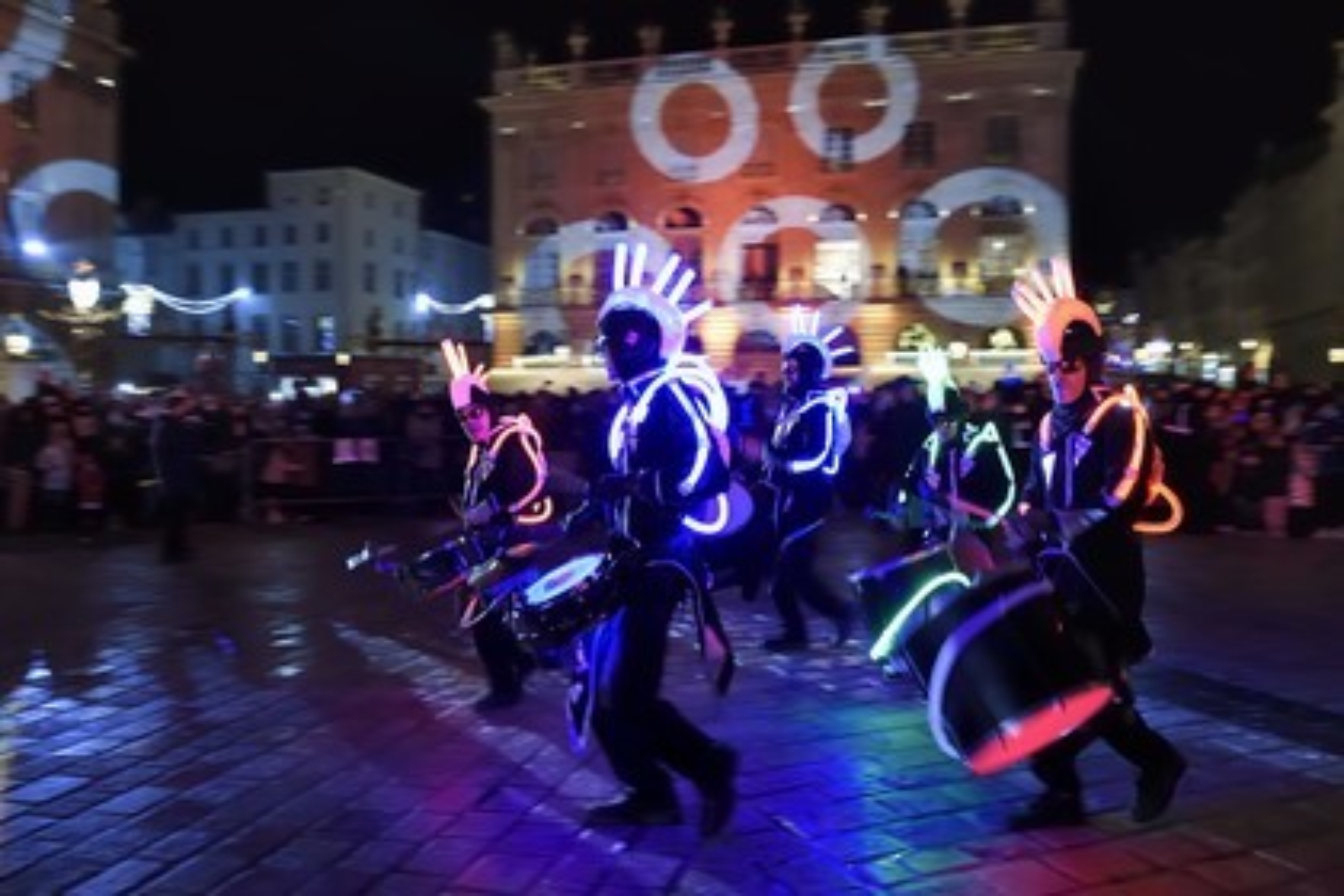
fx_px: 1083
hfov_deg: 63.7
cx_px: 672
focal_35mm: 29
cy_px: 448
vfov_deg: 45.0
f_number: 6.3
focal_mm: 29
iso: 1600
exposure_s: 1/15
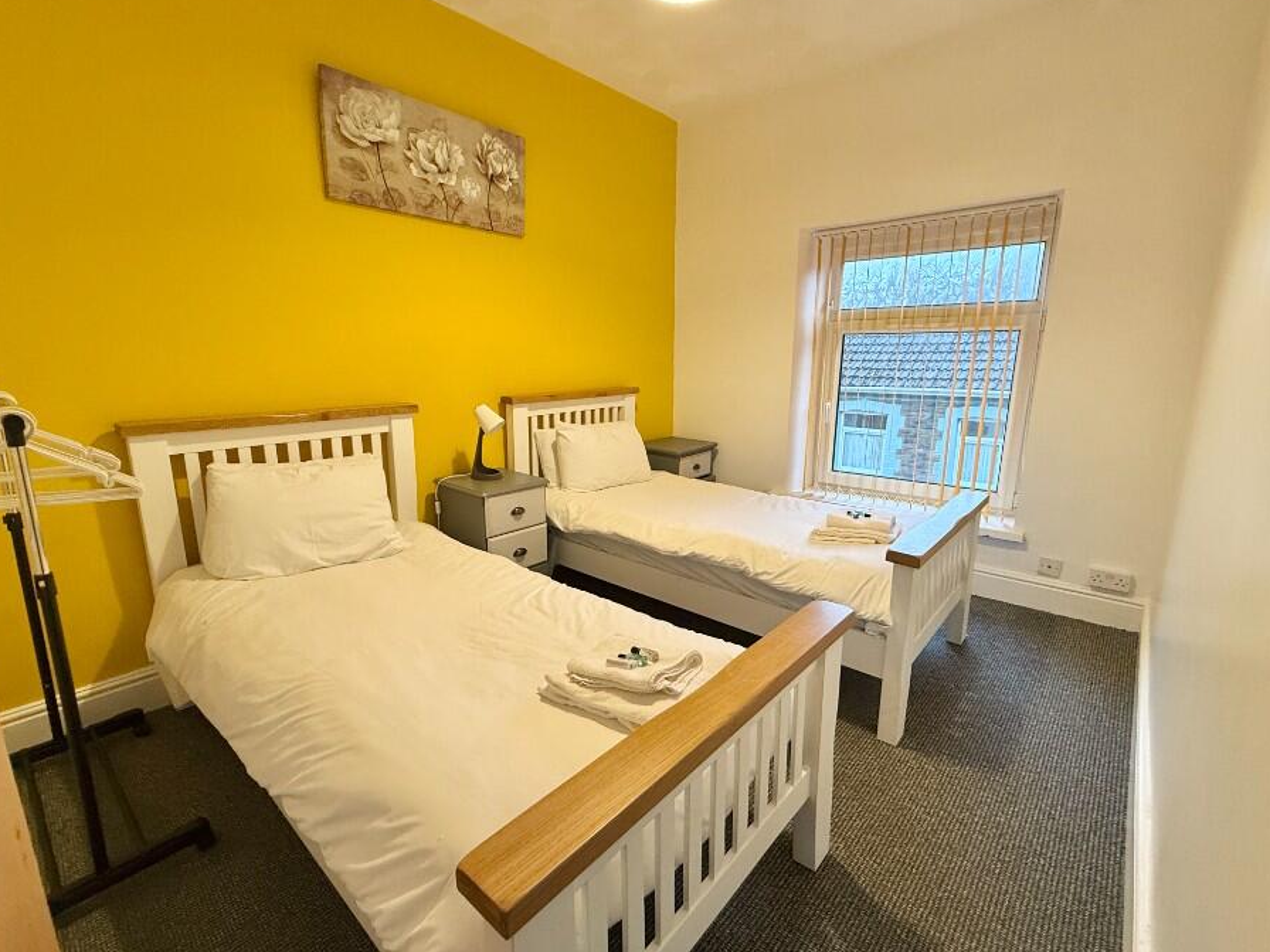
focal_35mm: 16
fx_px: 587
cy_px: 477
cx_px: 618
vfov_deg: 78.1
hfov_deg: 94.5
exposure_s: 1/50
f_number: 2.2
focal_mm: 2.22
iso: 250
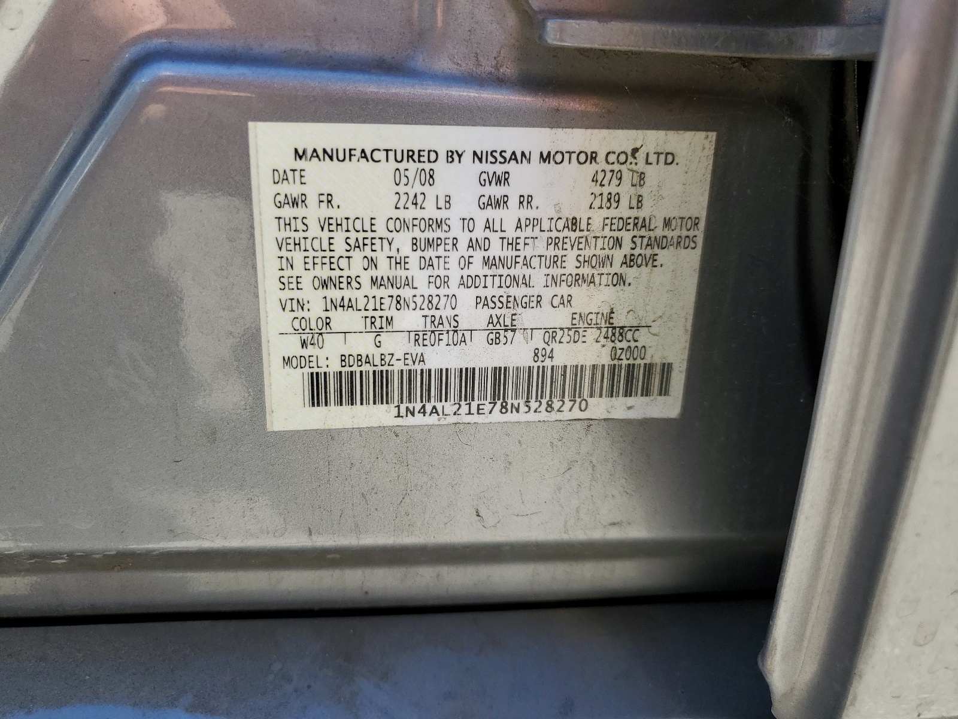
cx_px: 479
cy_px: 360
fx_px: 720
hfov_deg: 67.3
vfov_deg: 53.1
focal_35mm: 26
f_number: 1.5
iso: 50
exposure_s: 1/385
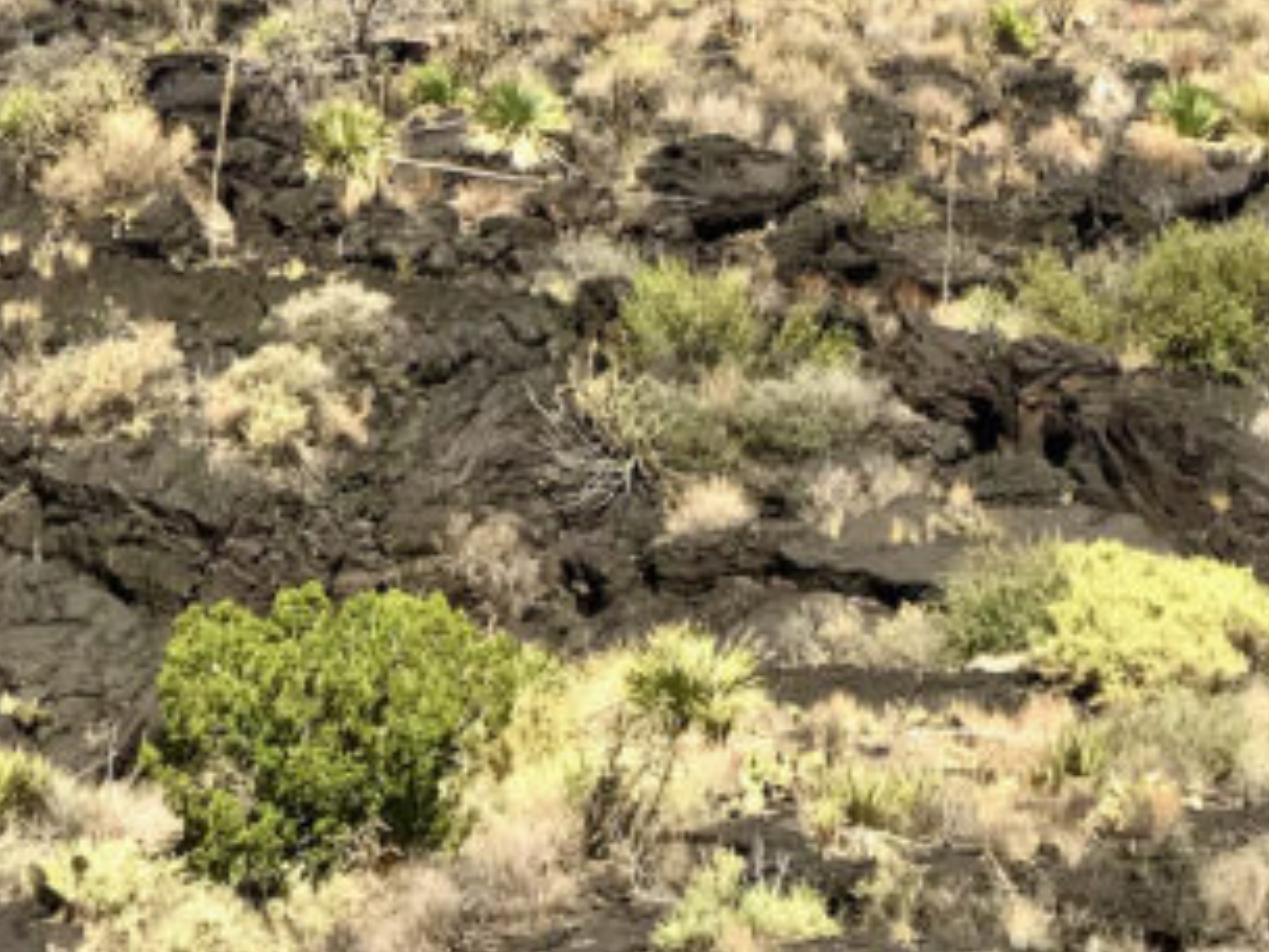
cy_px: -618
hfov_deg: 10.3
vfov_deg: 7.6
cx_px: 1131
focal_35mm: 192
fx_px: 7039
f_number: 2.8
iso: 20
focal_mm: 6.6
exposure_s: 1/997
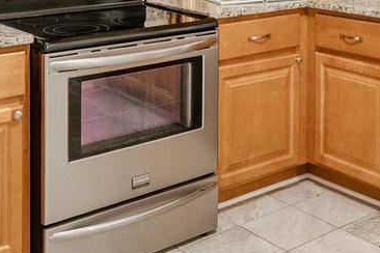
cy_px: -82
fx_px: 665
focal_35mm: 63
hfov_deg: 31.5
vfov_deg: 19.7
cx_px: 271
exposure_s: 1/125
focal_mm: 16
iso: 2500
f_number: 4.5
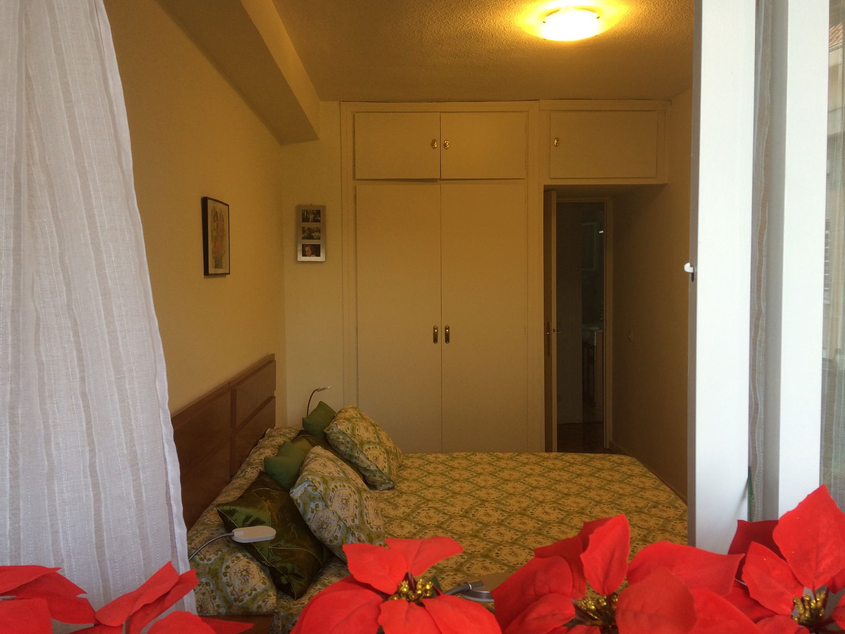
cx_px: 423
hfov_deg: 60.0
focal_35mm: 30
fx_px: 732
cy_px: 314
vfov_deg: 46.8
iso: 40
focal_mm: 4.15
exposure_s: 1/50
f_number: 2.2
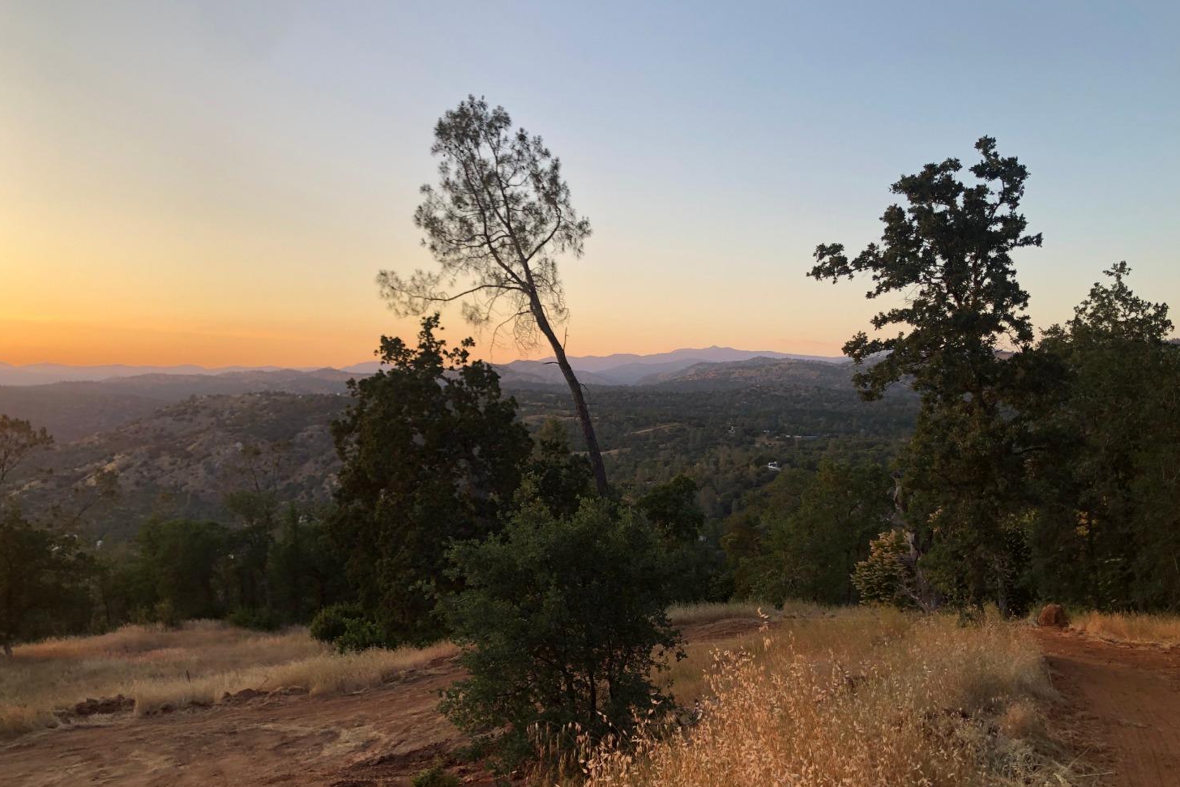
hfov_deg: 61.9
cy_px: 430
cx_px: 591
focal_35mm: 30
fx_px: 983
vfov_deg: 43.6
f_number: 1.8
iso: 25
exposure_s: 1/120
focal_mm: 3.99
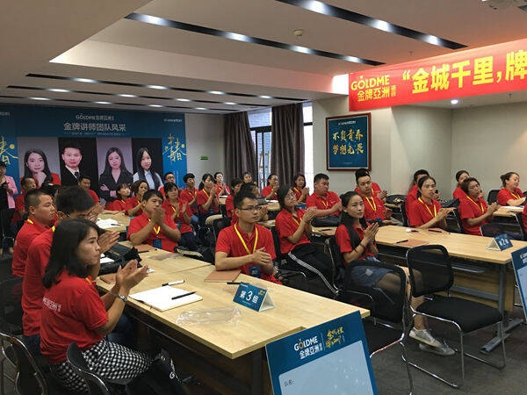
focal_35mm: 29
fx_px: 442
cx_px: 264
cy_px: 198
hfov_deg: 61.7
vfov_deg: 48.2
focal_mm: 4.15
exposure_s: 1/17
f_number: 2.2
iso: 100
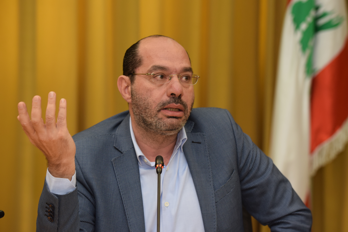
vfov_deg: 10.8
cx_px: 174
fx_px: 1232
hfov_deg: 16.1
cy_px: 116
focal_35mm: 128
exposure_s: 1/50
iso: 800
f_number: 3.5
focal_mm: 85
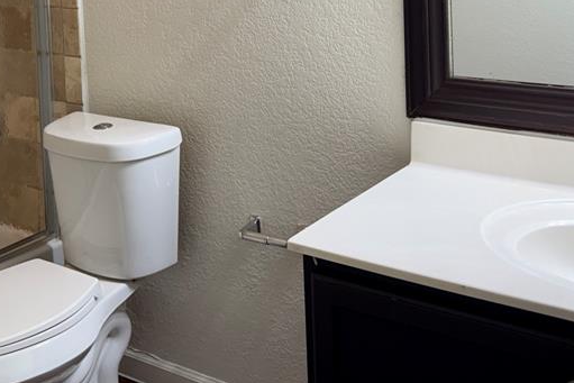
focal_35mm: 50
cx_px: 225
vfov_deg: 25.5
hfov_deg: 39.4
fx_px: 797
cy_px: -10
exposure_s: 1/120
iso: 80
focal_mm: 6.76
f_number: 1.78
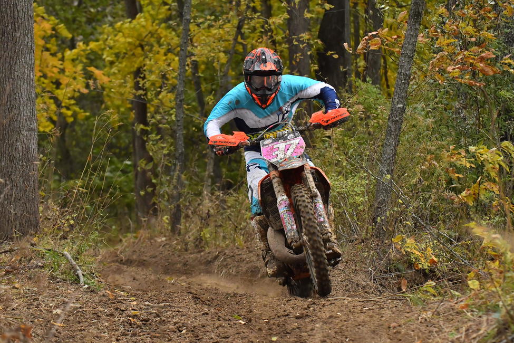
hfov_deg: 12.5
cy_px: 172
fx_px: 2356
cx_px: 257
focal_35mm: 165
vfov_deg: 8.3
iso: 2000
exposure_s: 1/1250
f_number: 5
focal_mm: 110
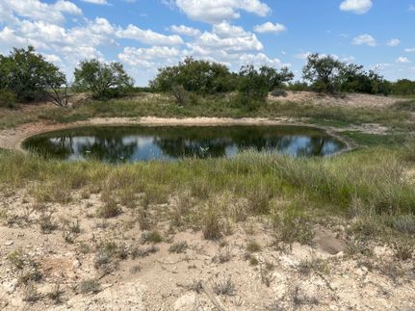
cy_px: 156
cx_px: 208
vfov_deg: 56.8
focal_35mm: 24
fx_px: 288
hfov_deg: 71.6
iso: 80
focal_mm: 6.86
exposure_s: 1/4762
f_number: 1.78
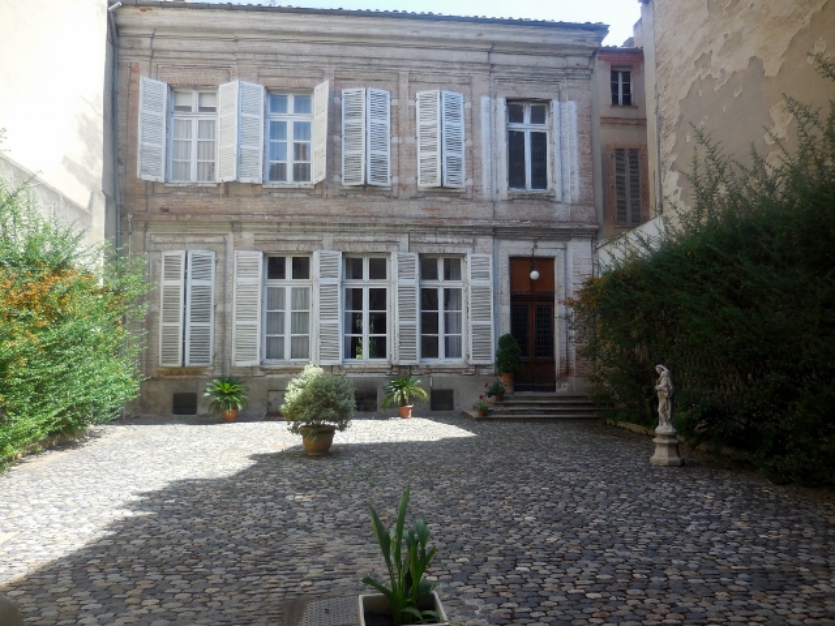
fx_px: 603
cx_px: 418
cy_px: 313
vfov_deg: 54.9
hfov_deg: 69.4
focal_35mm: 25
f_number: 3.3
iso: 125
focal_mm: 4.5
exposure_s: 1/400
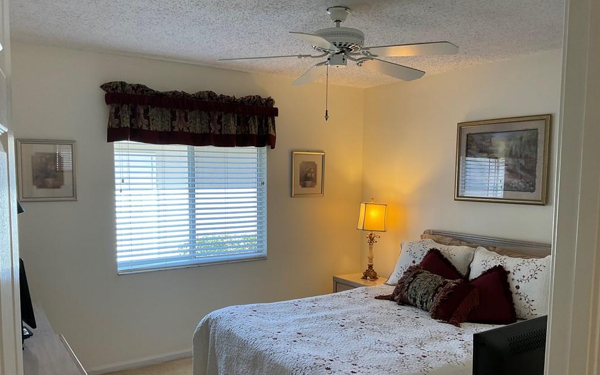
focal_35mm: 31
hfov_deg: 61.2
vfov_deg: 40.5
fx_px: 507
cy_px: 219
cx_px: 300
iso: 40
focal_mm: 3
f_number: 1.8
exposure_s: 1/60
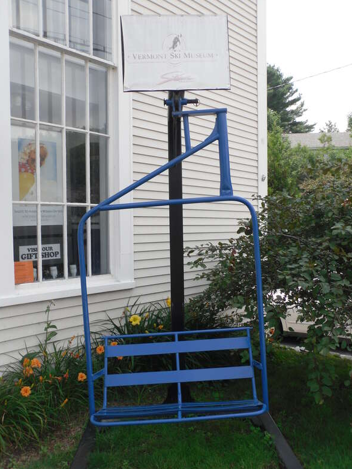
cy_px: 235
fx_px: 624
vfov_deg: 41.2
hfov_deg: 31.5
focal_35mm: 46
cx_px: 174
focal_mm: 6.3
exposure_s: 1/79
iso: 80
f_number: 8.2
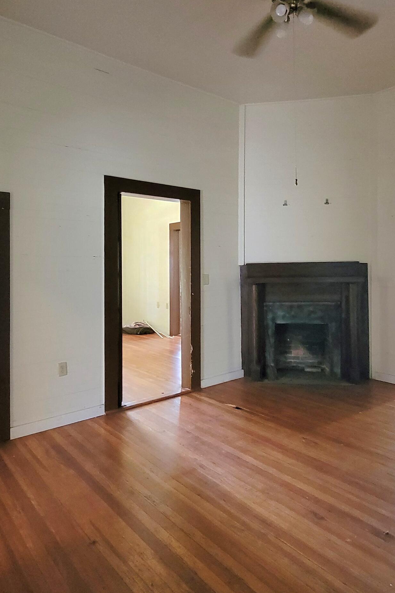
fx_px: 362
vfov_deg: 78.3
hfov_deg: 57.1
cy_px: 263
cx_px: 219
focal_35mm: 22
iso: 800
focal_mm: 2.2
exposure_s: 1/24
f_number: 2.2
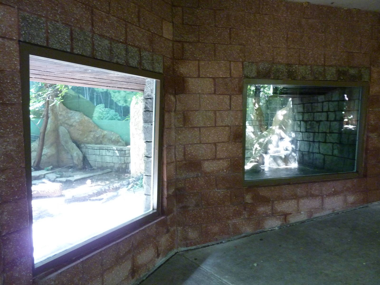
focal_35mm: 25
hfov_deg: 69.4
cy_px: 142
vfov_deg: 54.9
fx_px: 274
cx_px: 190
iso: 400
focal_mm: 4.1
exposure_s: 1/15
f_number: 3.3
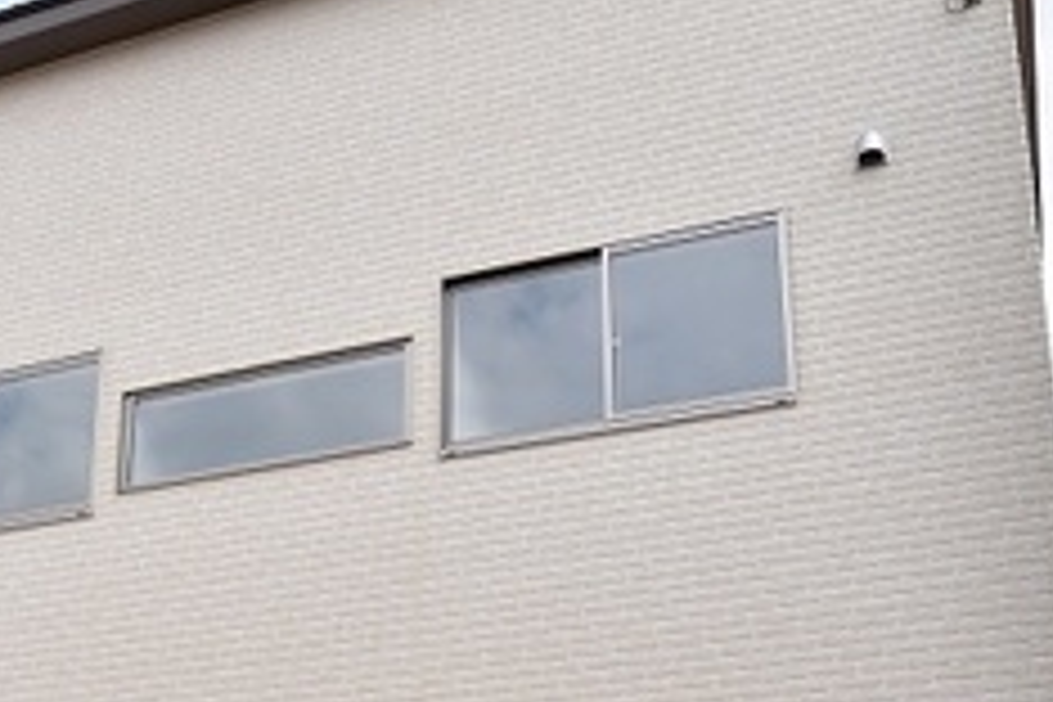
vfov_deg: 26.6
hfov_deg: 40.9
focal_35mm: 48
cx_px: 400
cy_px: 693
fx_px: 1404
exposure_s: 1/1250
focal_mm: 10
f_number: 3.5
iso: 160
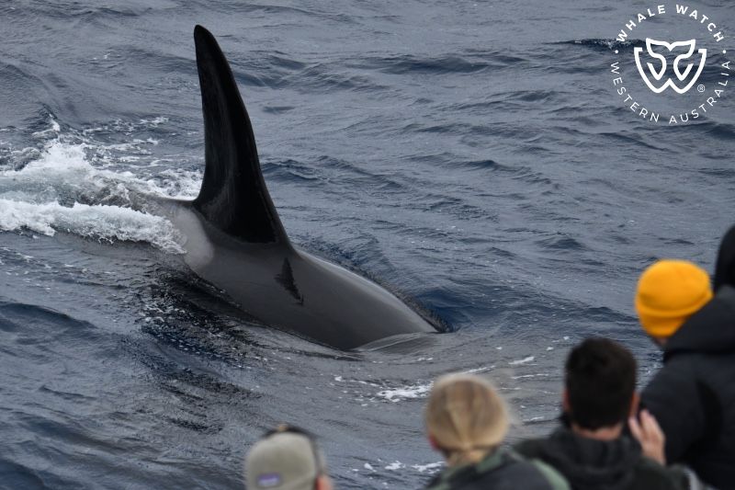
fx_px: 3470
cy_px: 245
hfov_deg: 12.1
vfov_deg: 8.1
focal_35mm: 170
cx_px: 368
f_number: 5.3
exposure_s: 1/8000
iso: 1600
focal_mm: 170
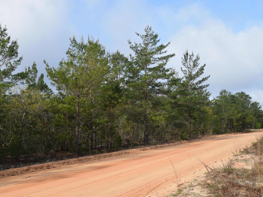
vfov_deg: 36.8
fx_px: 296
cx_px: 133
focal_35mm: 39
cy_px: 98
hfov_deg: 47.9
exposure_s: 1/200
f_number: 8
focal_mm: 24
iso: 100
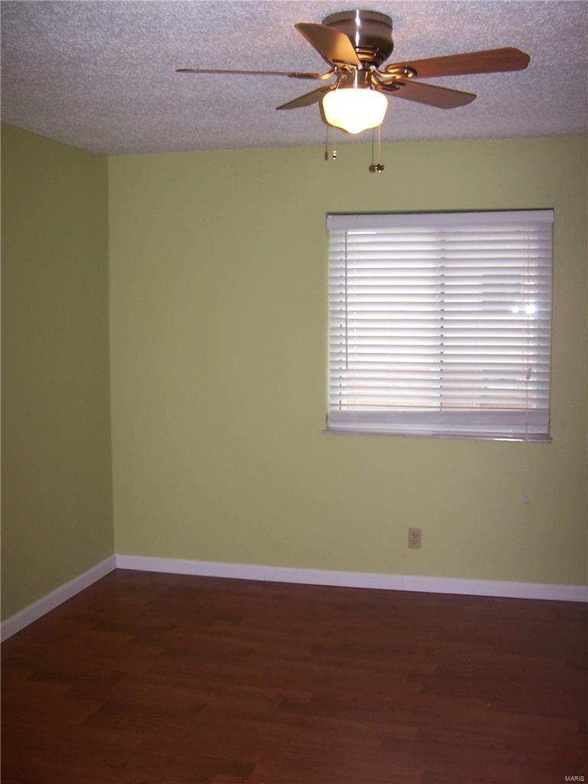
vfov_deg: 49.0
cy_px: 392
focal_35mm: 38
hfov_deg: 37.7
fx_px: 861
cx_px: 294
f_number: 2.8
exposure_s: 1/60
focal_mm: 6.3
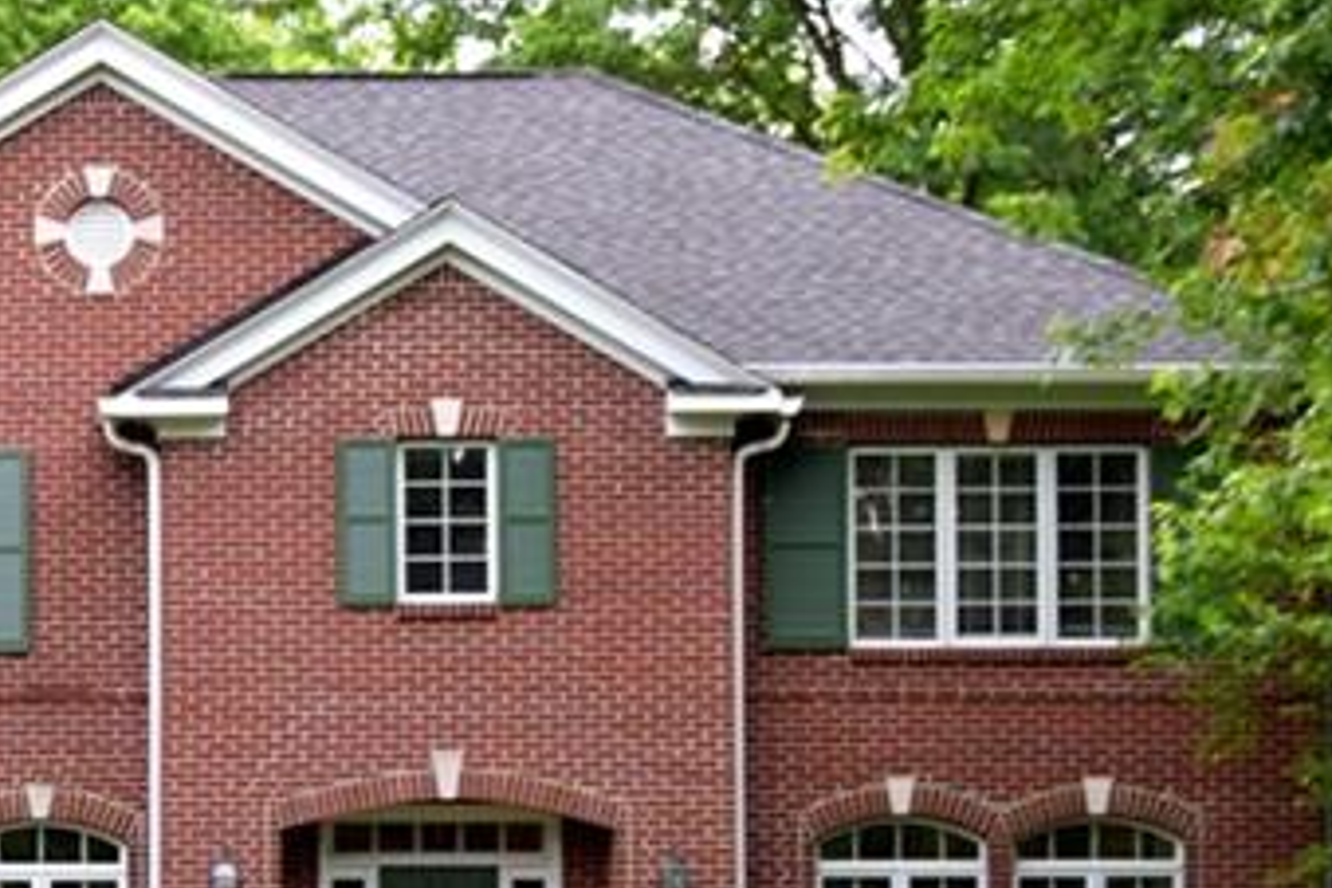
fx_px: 5698
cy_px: 990
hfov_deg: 13.0
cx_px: -295
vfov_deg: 8.8
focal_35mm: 154
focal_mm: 34
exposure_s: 1/60
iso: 200
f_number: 5.6
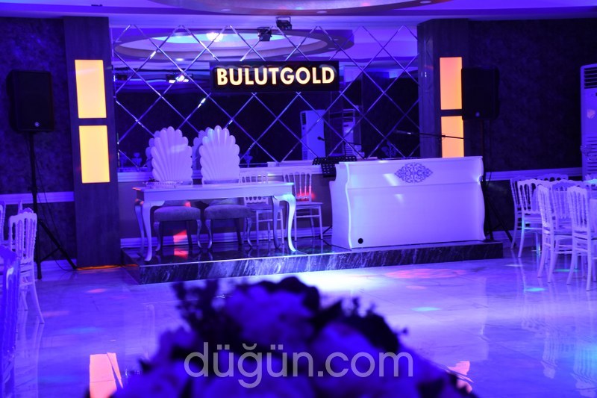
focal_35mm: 57
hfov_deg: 35.1
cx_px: 298
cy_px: 199
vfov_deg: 23.8
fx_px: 945
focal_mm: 38
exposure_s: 1/13
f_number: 4.2
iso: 1000
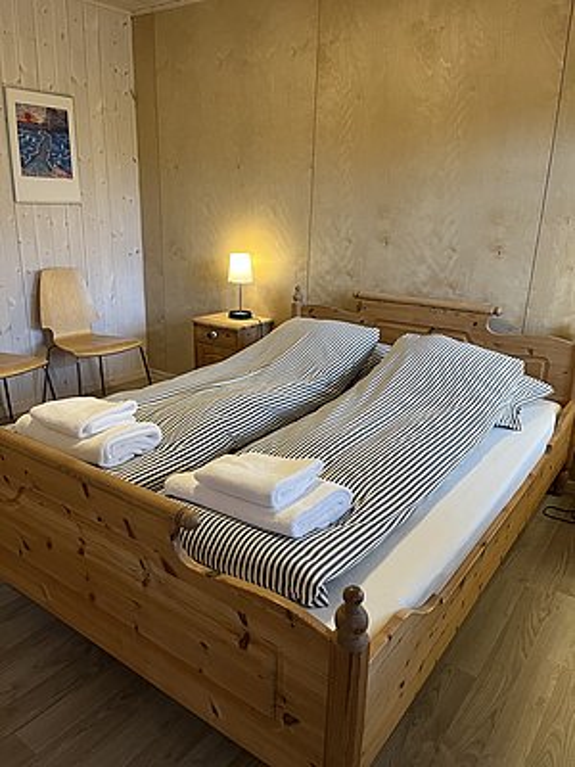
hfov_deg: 53.1
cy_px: 384
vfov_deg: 67.3
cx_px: 288
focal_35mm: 26
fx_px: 576
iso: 200
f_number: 1.6
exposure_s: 1/49
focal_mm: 5.1
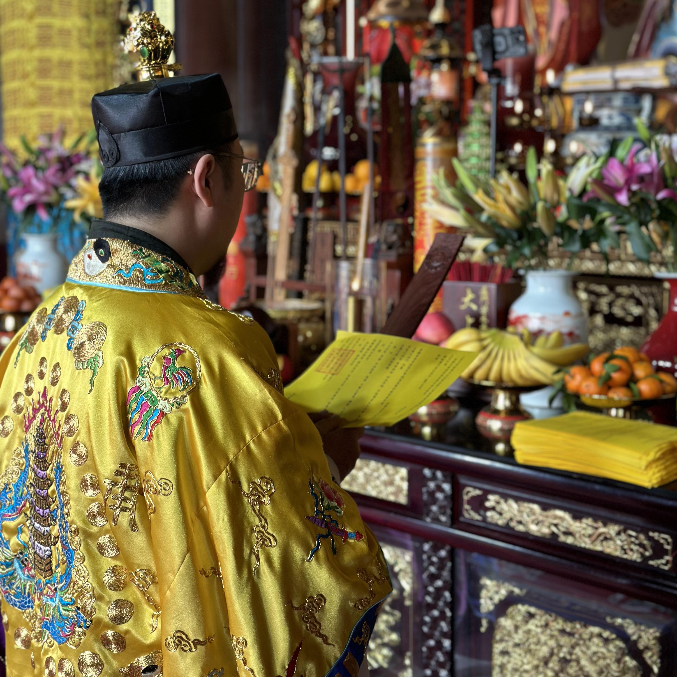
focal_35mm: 57
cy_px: 282
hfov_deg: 30.0
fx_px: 1261
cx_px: 339
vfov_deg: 30.0
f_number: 1.78
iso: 64
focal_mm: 6.86
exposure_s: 1/50
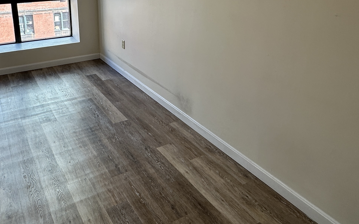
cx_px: 139
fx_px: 303
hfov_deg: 60.6
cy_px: 41
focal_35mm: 31
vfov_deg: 38.9
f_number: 2.2
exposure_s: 1/134
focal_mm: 2.22
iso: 40
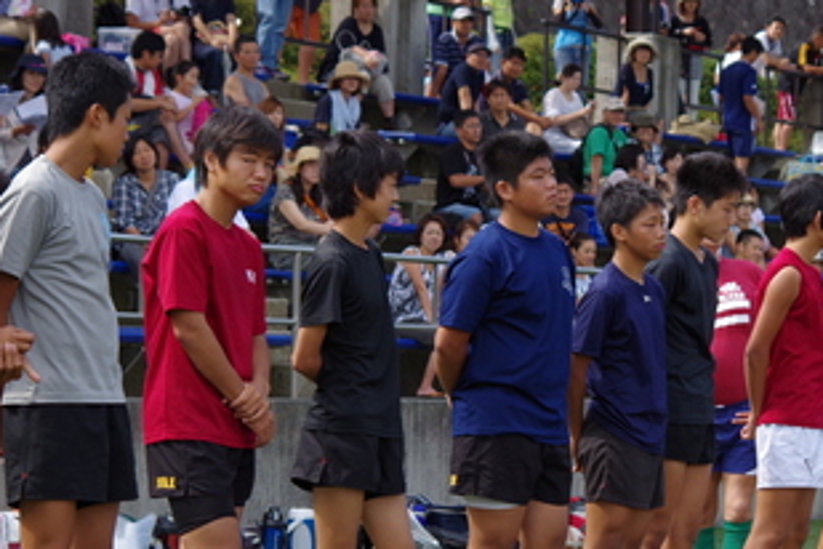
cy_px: 366
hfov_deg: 15.1
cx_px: 549
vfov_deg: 10.1
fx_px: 3109
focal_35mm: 136
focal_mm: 55
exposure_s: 1/1000
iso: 400
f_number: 5.6
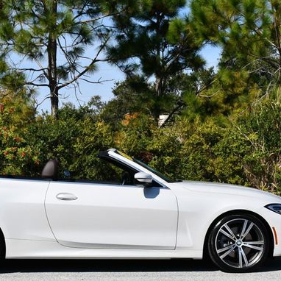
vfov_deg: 17.9
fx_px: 891
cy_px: 153
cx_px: 88
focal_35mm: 97
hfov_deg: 17.9
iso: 100
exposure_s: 1/320
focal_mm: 34
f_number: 9
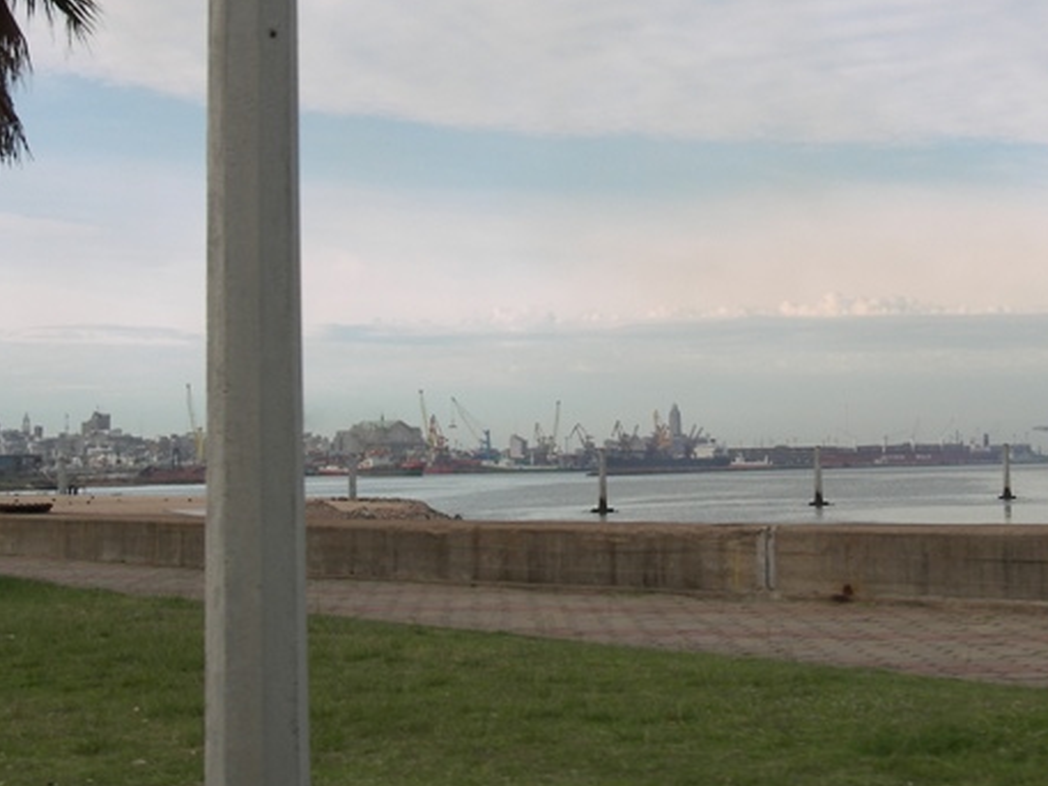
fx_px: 2392
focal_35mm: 79
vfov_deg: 18.6
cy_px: 216
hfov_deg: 24.6
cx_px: 673
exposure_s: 1/400
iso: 50
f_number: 3.6
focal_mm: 9.4
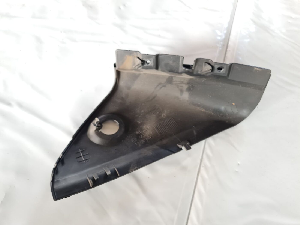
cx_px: 150
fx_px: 225
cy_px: 112
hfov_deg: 67.3
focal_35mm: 26
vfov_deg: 53.1
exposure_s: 1/100
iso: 250
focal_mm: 5.4
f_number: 1.8
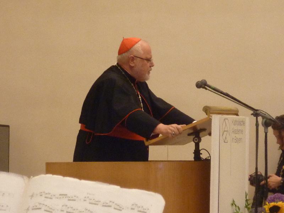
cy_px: 106
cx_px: 142
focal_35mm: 230
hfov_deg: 8.6
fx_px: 1887
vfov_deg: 6.5
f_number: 4.4
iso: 400
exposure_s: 1/25
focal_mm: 21
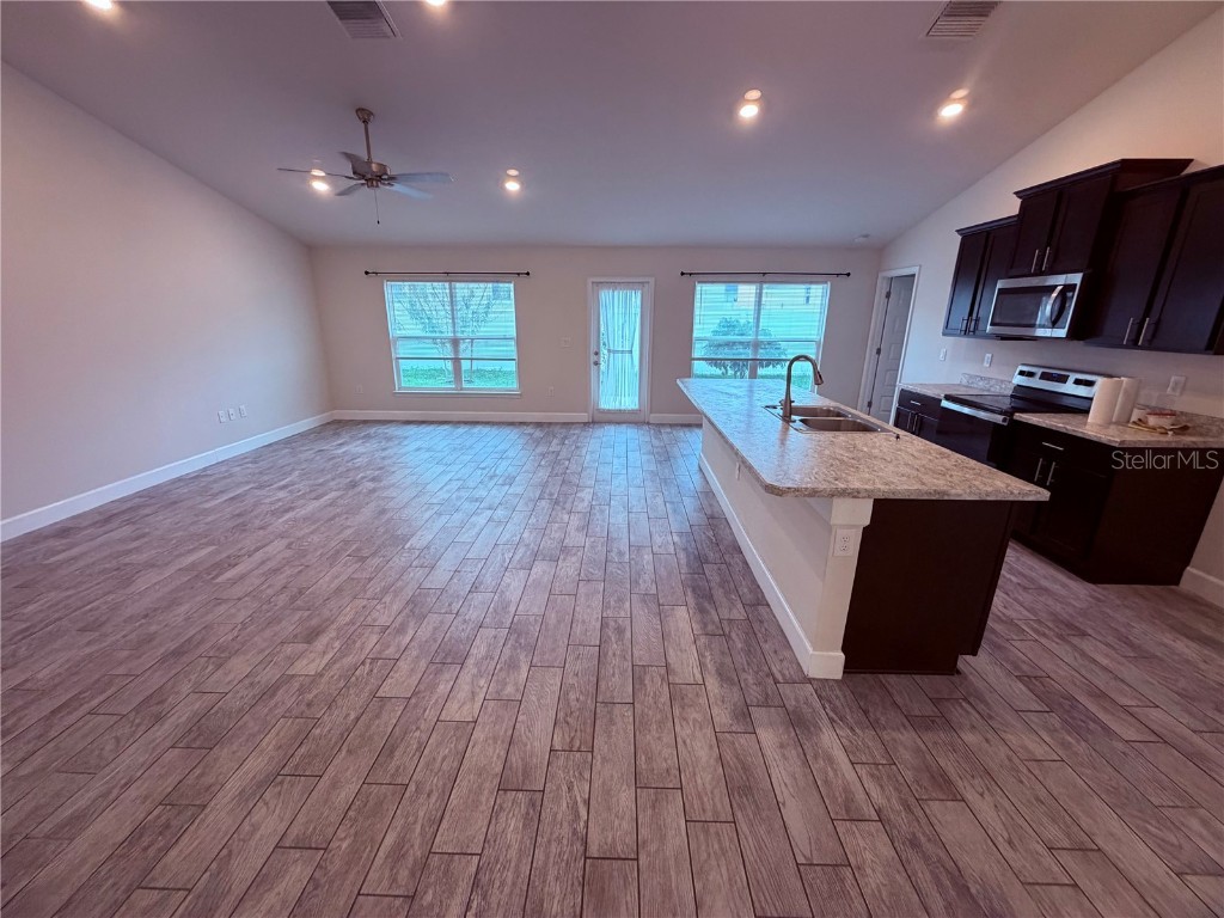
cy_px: 459
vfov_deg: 85.7
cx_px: 612
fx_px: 495
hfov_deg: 102.1
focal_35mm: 14
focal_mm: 2.22
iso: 320
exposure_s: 1/120
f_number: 2.2
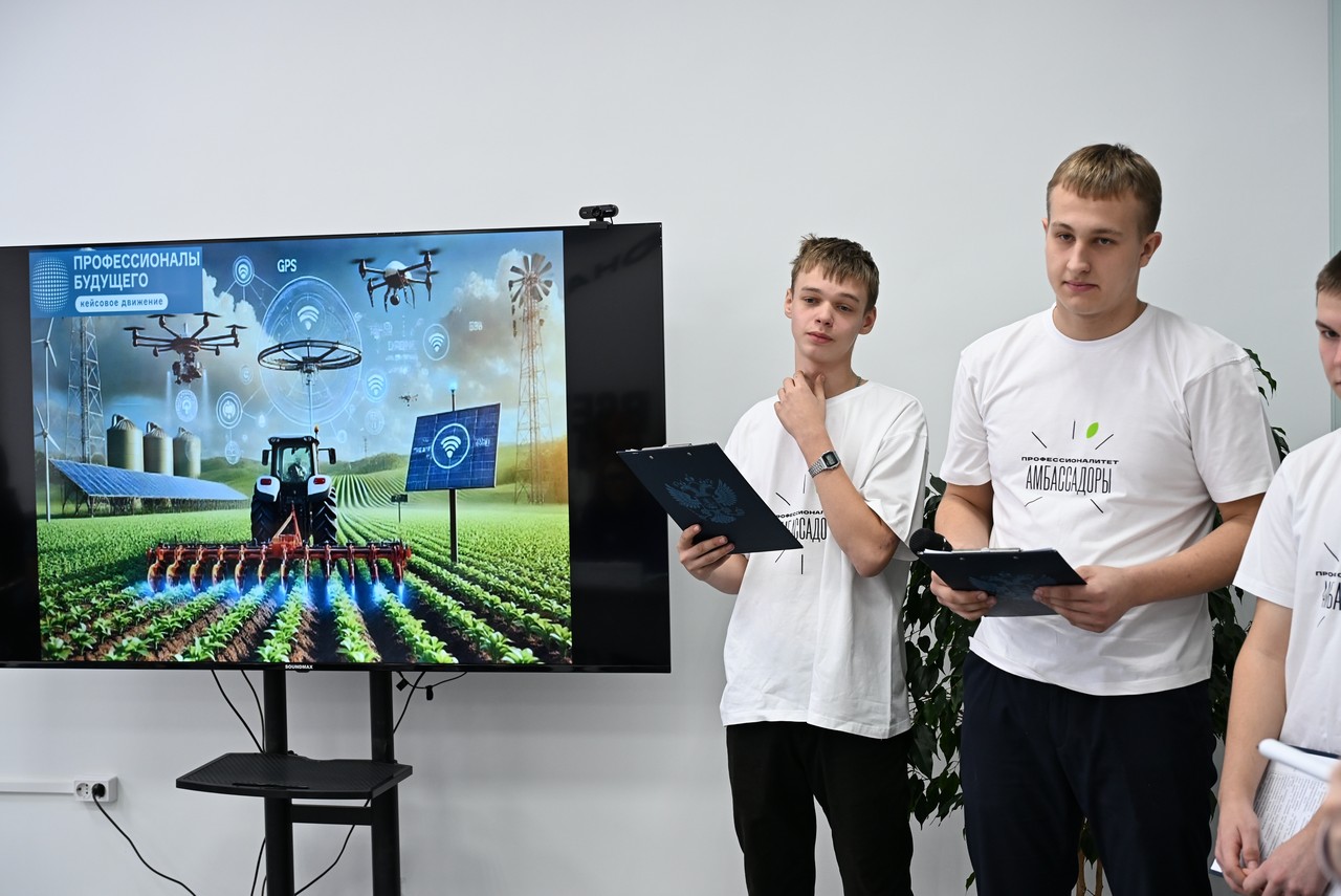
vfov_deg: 27.0
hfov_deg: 39.6
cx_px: 670
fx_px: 1863
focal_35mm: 50
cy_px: 448
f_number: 4
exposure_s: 1/250
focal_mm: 50
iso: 1000
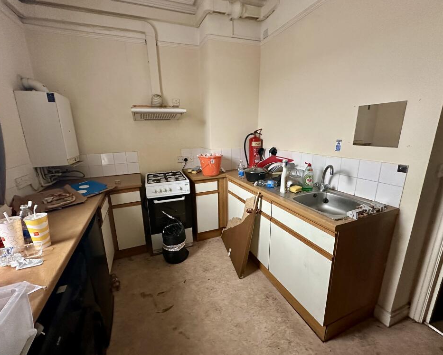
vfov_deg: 84.0
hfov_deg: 96.8
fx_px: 197
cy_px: 179
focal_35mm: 15
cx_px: 216
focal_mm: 2.22
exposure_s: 1/60
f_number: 2.2
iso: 500
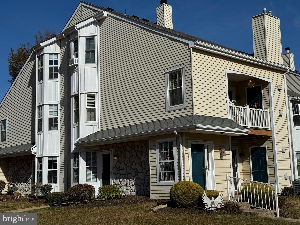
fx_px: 416
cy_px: 112
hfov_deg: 39.7
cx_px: 150
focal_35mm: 48
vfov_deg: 30.3
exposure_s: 1/12346
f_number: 1.78
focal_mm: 6.76
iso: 80
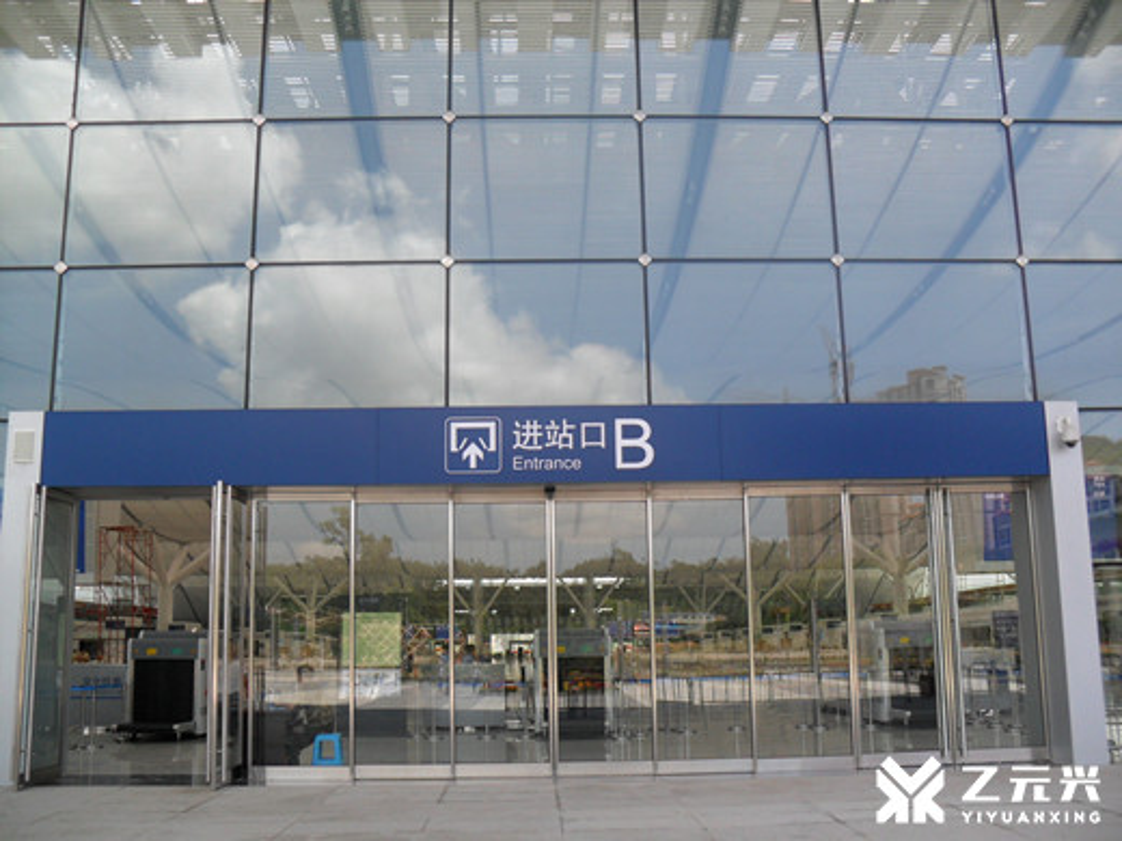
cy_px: 420
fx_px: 1134
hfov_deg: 52.6
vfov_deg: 40.7
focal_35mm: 35
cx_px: 561
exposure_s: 1/350
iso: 80
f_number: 3
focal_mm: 6.3
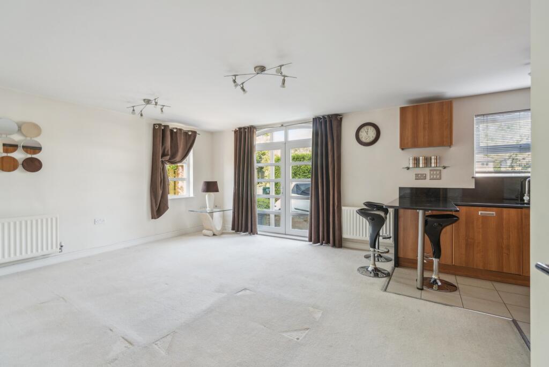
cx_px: 274
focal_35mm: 16
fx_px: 244
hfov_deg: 96.7
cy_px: 184
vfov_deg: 73.8
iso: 640
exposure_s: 1/15
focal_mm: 16
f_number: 5
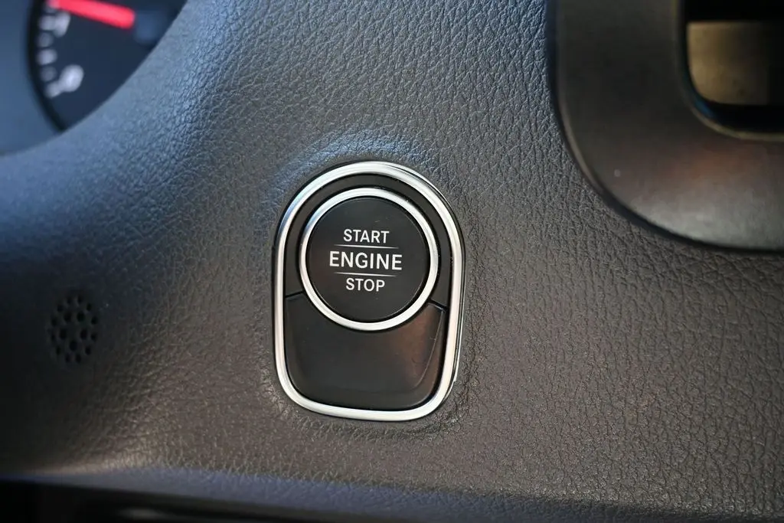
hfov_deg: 55.1
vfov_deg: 38.4
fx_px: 751
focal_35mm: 34
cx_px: 392
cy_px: 262
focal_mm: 23
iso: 1000
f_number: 4.2
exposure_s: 1/125
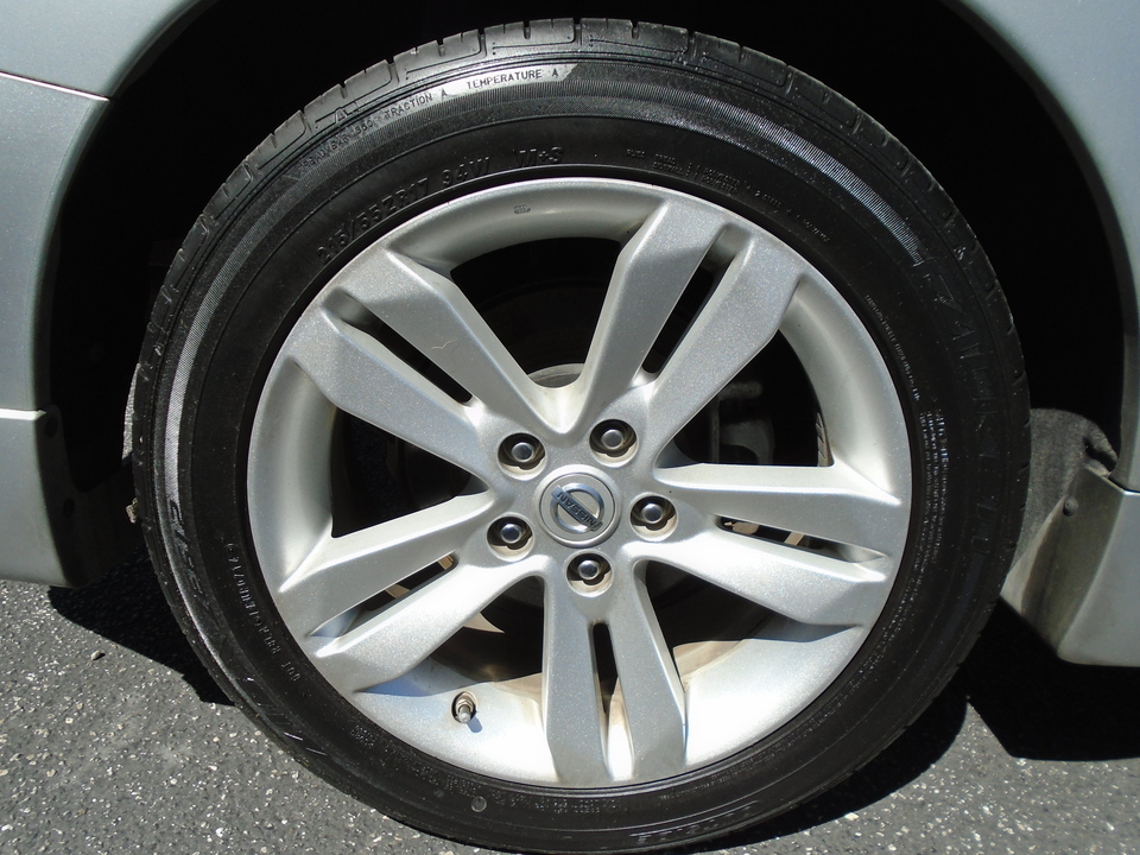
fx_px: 856
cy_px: 428
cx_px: 570
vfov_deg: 53.1
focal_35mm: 26
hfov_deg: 67.3
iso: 100
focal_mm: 4.6
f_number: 3.2
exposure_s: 1/800
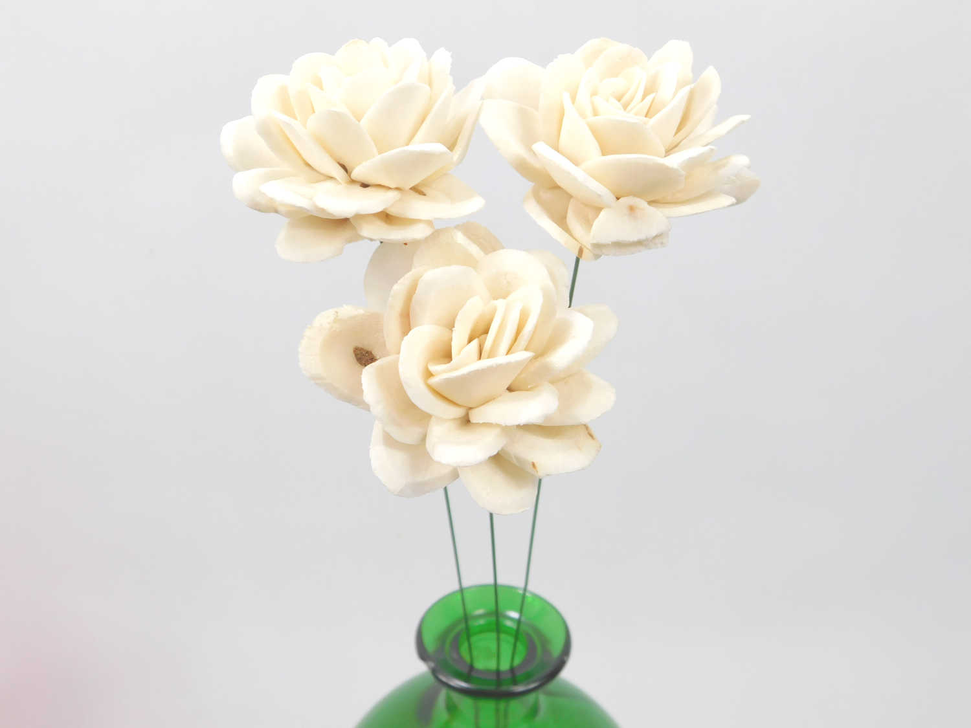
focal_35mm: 40
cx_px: 486
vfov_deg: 36.0
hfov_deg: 46.8
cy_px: 364
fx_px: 1122
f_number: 3.6
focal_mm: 7.1
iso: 125
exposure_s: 1/160
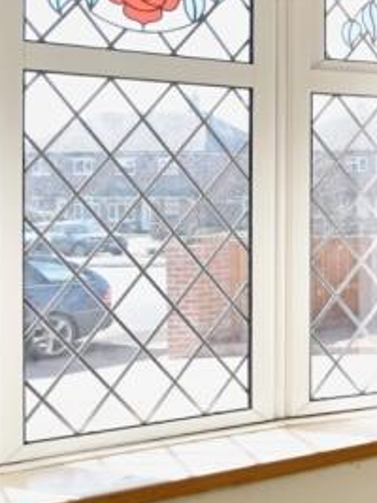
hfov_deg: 14.6
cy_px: 201
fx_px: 857
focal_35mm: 59
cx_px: 924
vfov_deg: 32.6
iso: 400
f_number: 7.1
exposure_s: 1/160
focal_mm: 16
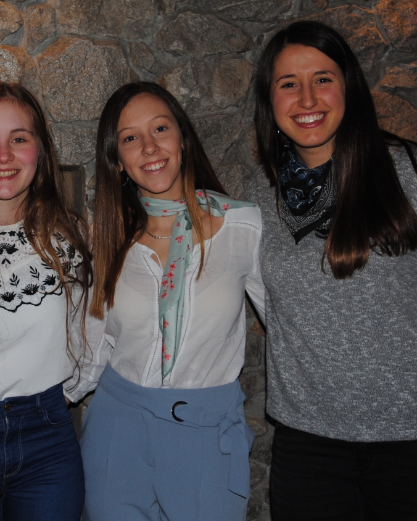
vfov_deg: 30.5
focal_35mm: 62
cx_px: 86
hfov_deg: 24.2
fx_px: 956
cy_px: 247
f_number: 4
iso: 200
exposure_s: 1/60
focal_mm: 24
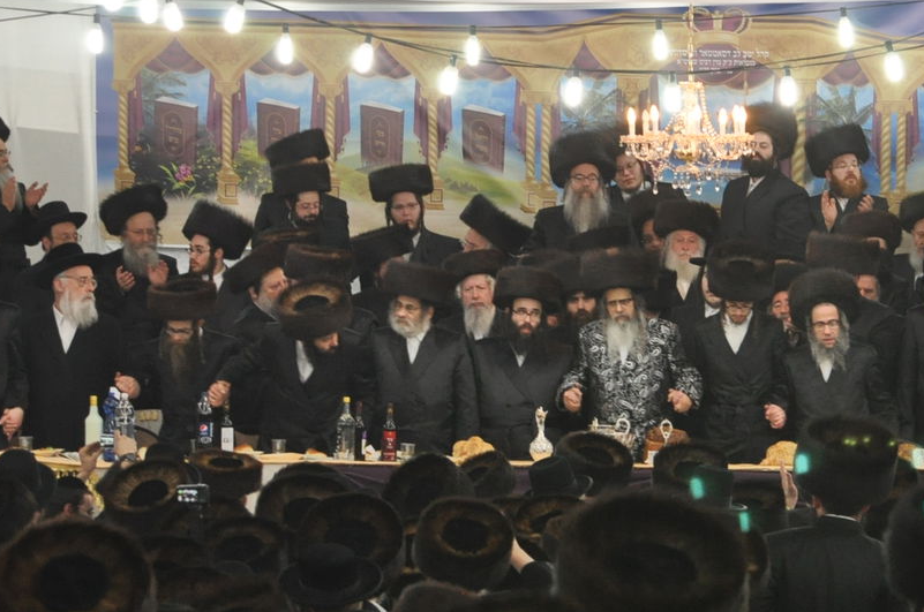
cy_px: 291
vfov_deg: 6.1
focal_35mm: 223
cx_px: 802
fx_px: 5710
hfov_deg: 9.2
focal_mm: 85
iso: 1250
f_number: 6.3
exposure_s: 1/60
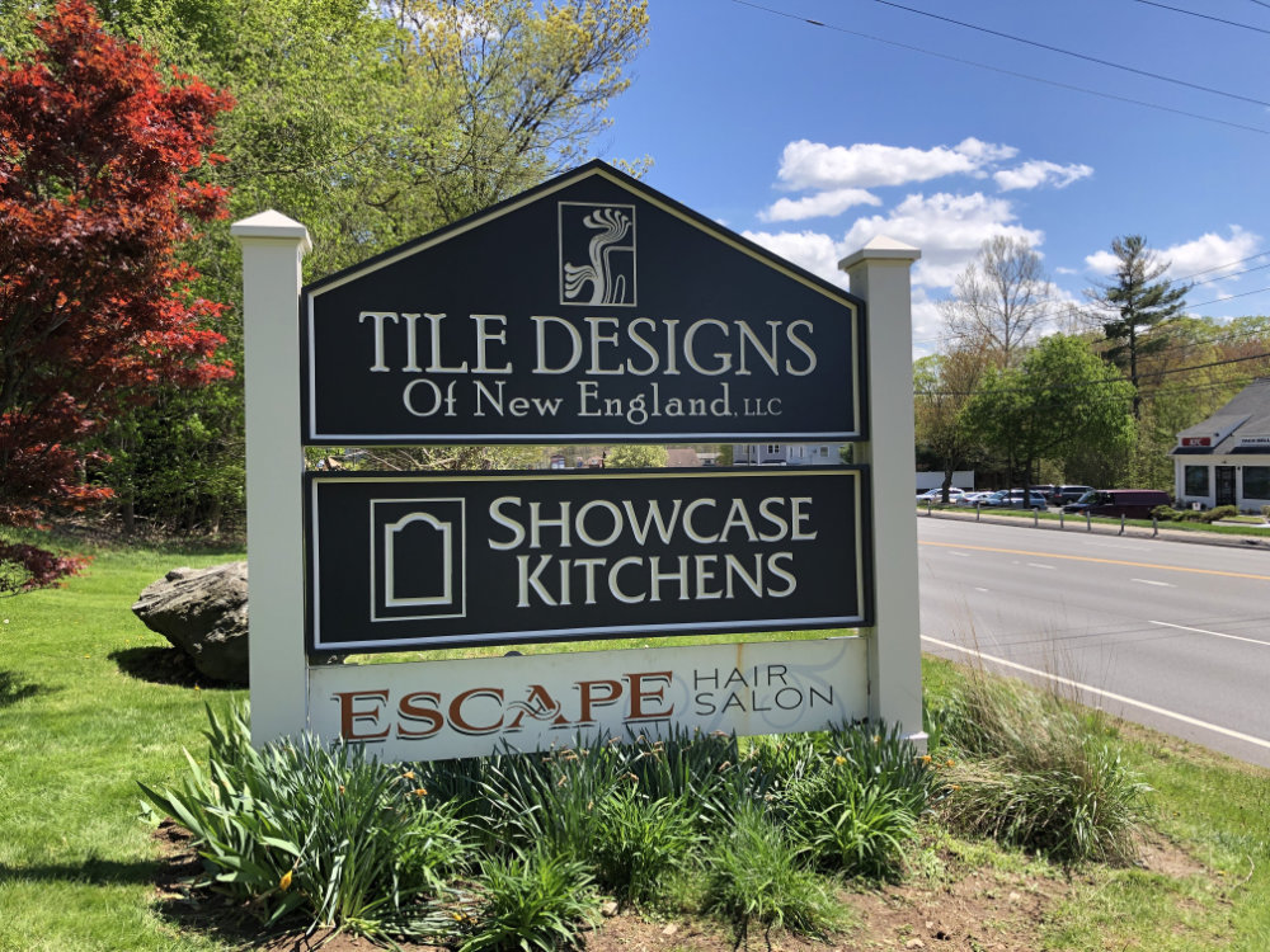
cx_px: 635
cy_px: 476
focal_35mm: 28
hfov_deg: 63.4
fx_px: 1027
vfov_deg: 49.7
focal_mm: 4
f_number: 1.8
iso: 20
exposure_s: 1/1056
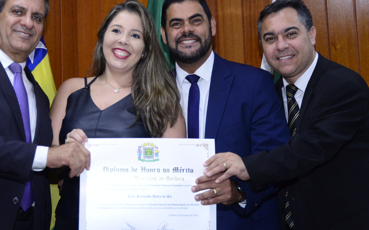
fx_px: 805
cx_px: 145
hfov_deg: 25.8
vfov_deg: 16.3
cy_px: 114
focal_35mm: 80
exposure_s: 1/125
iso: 2500
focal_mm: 58
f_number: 5
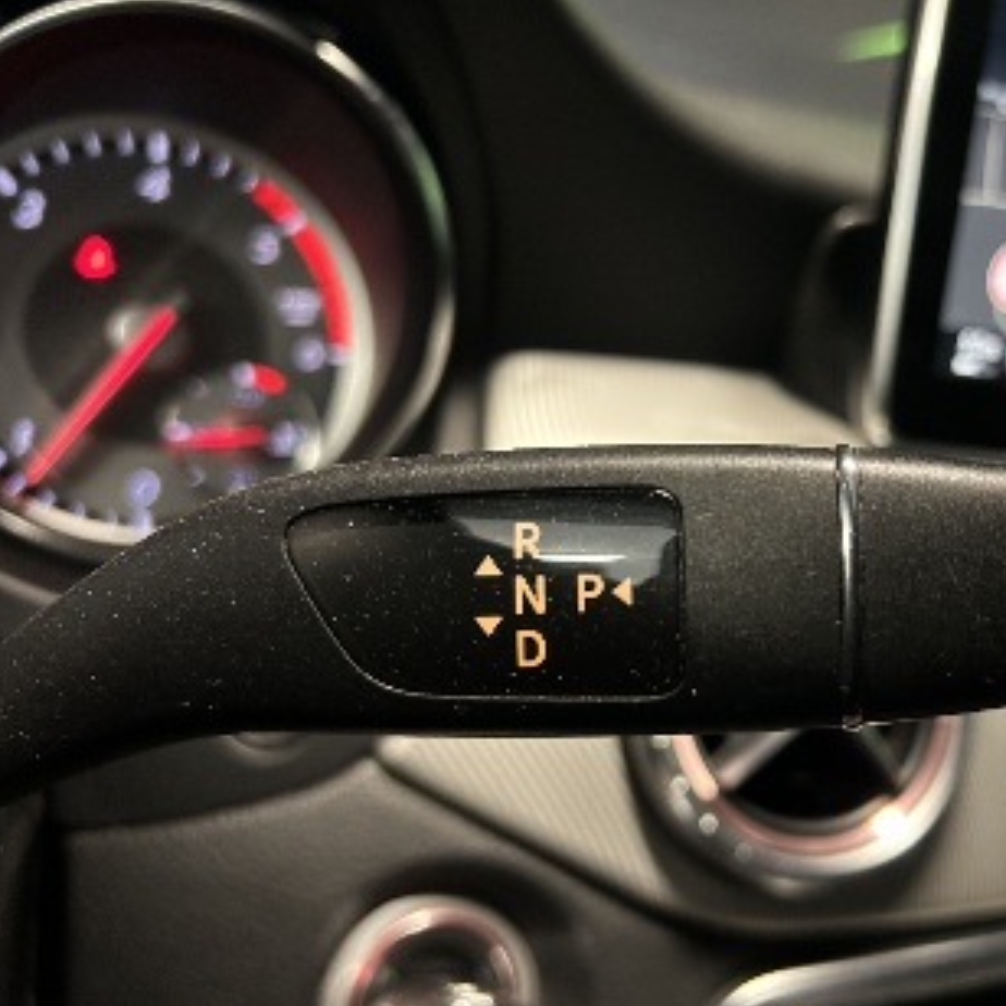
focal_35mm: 31
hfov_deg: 51.5
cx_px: 673
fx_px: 1019
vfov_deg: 52.5
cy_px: 506
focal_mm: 5.7
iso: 500
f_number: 1.5
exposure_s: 1/33
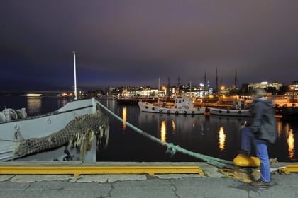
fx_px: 166
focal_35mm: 20
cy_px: 99
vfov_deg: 61.9
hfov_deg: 84.0
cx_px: 149
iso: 200
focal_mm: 20
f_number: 10
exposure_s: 8
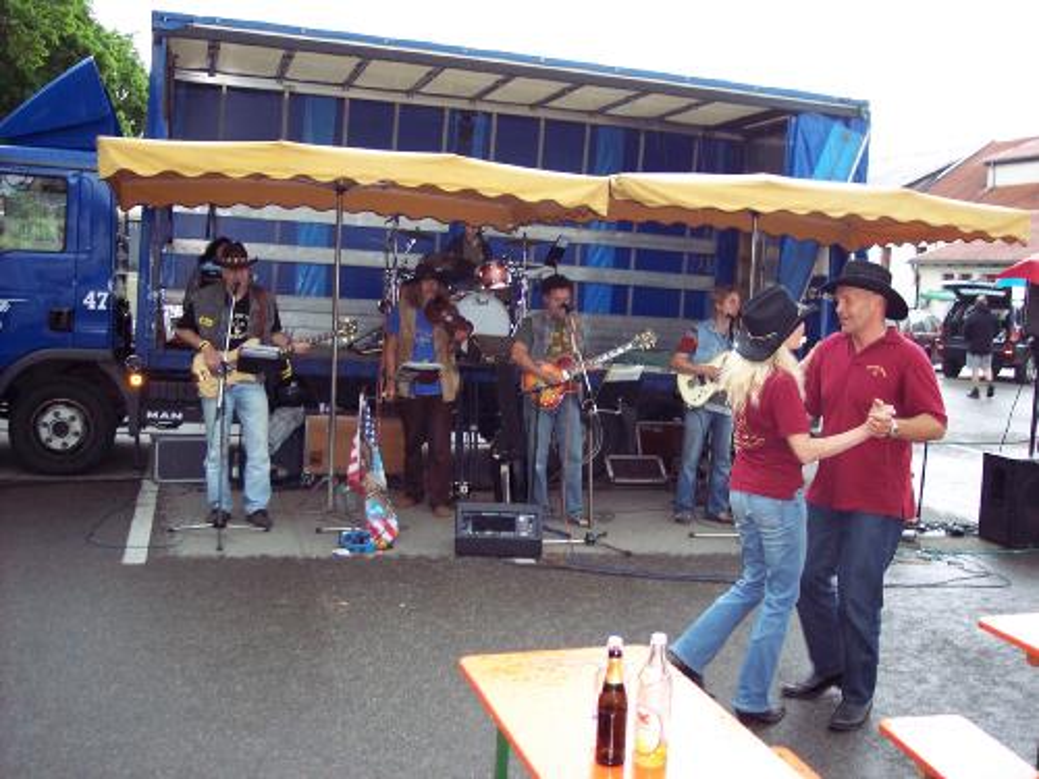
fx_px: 1171
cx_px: 520
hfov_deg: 47.9
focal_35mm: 39
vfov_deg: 36.8
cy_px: 390
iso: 140
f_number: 2.8
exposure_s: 1/60
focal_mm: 8
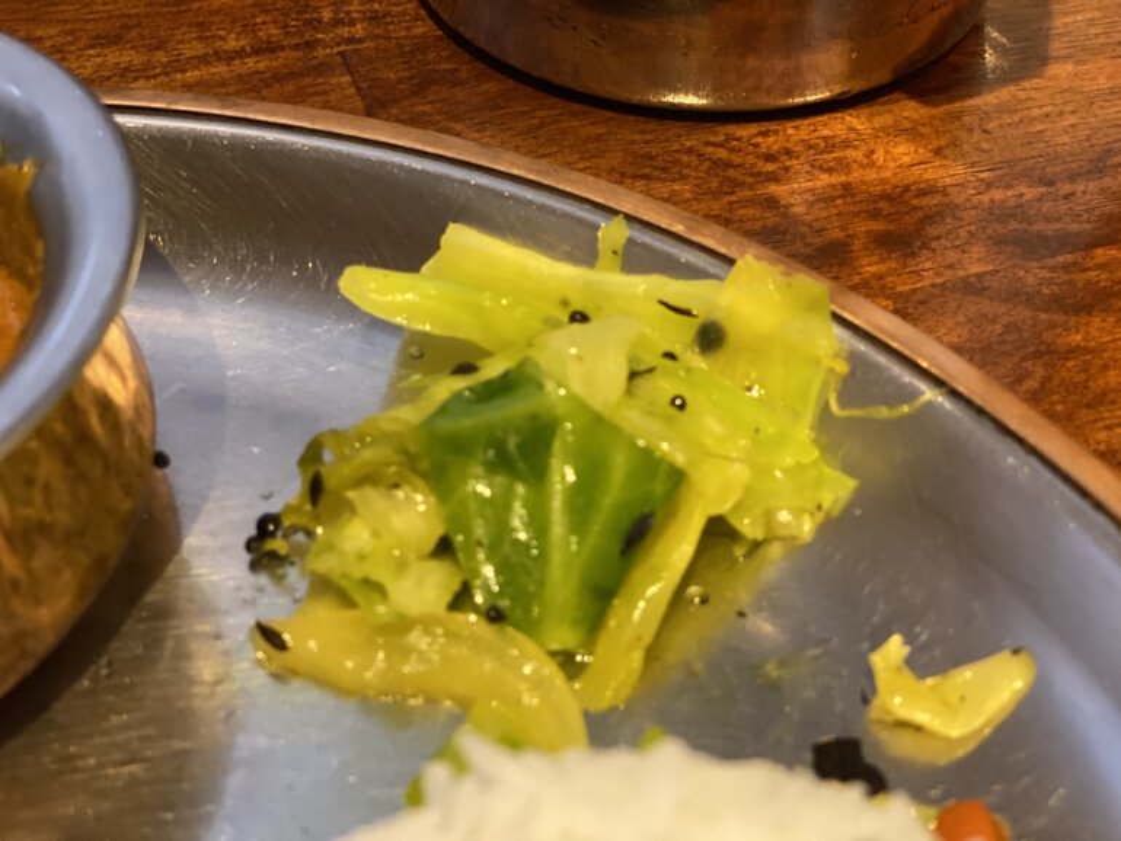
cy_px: 420
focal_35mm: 52
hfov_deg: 36.8
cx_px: 560
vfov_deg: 28.0
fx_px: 1684
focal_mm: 6
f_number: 2
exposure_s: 1/33
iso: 400
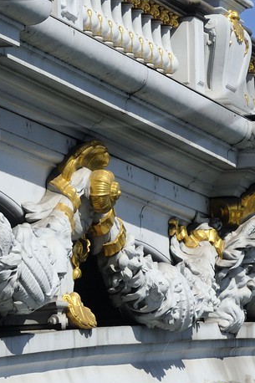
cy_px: -102
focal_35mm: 384
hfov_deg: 3.6
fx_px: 4083
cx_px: 98
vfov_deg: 5.3
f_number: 10
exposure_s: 1/400
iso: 200
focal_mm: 110
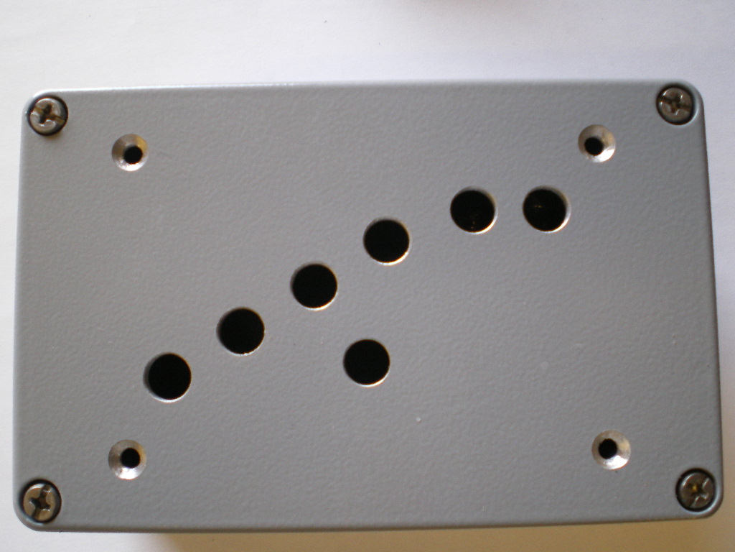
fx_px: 807
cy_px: 276
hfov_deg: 49.0
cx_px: 368
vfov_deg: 37.7
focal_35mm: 38
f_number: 3.1
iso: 200
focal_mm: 6.3
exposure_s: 1/30
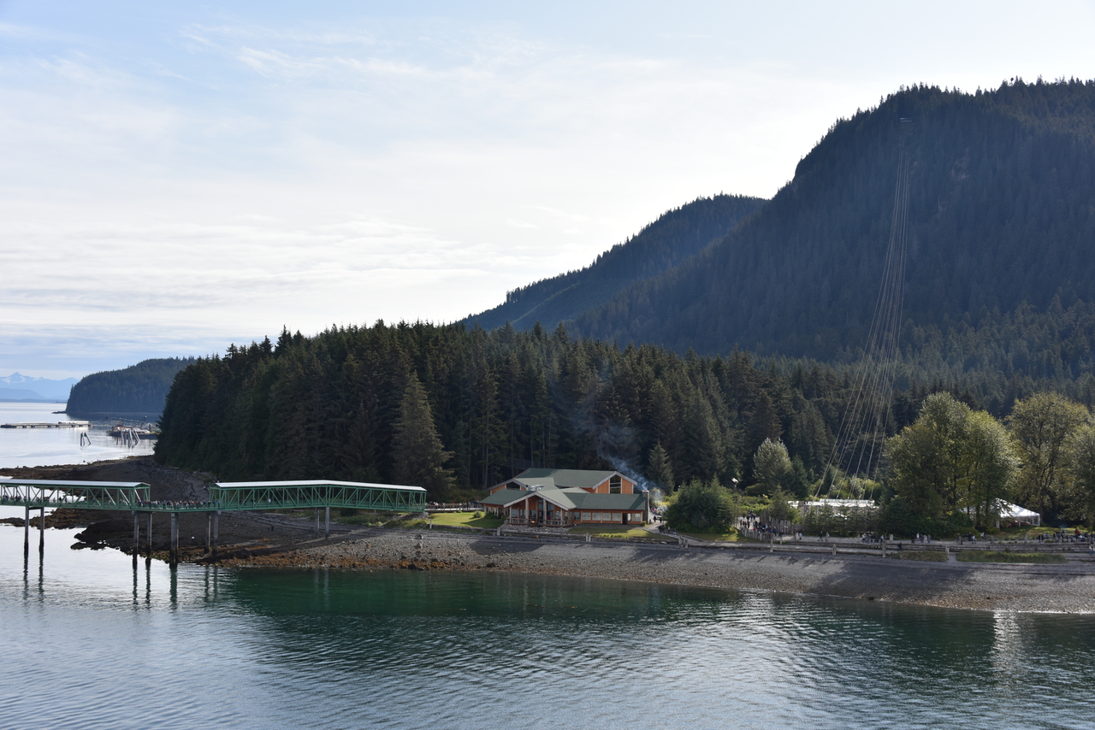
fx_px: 1369
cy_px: 365
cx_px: 548
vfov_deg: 29.9
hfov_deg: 43.6
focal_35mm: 45
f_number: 9
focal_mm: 45
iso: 100
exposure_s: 1/320
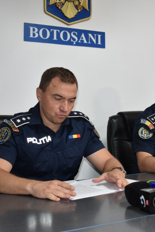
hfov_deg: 23.9
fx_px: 355
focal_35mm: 55
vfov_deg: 36.2
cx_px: 142
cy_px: 117
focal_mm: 24
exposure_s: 1/100
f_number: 5
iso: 800
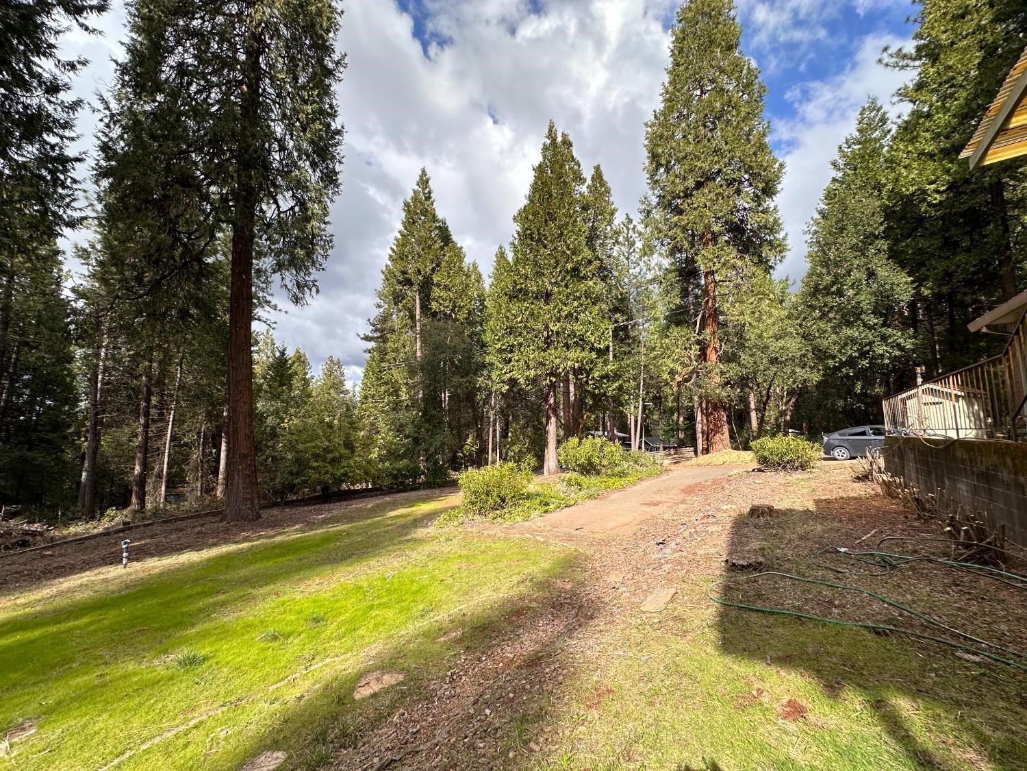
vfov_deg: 85.7
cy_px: 386
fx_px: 415
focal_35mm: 14
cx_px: 514
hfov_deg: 102.1
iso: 40
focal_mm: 2.22
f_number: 2.2
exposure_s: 1/947
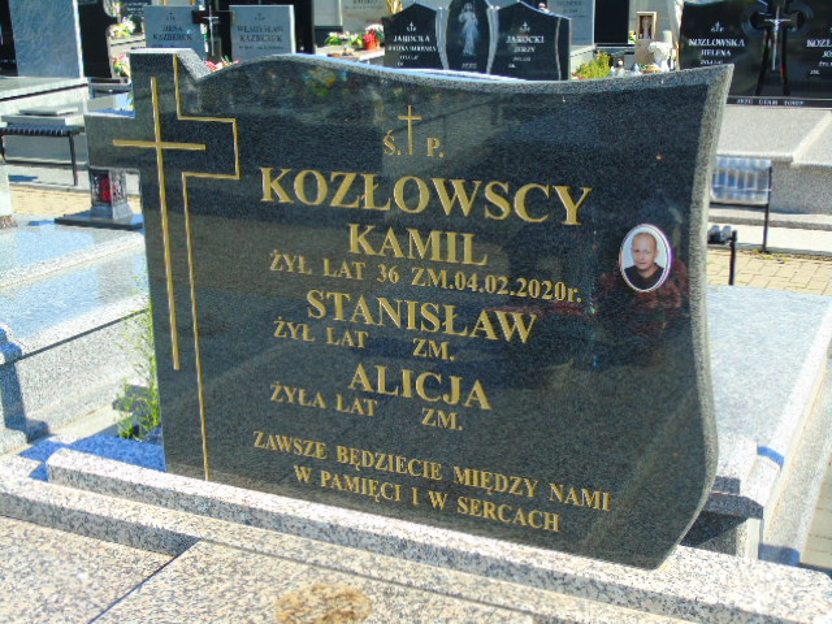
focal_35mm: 46
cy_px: 312
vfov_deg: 31.5
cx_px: 416
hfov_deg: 41.2
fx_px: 1106
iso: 80
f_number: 4.1
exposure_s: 1/250
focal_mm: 8.2
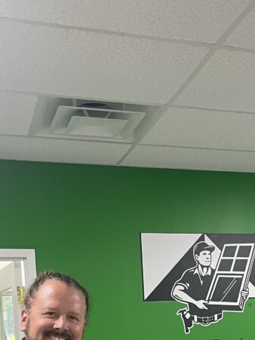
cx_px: 176
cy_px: 377
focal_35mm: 59
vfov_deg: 29.4
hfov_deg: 24.6
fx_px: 580
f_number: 1.6
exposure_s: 1/60
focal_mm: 4.2
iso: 125
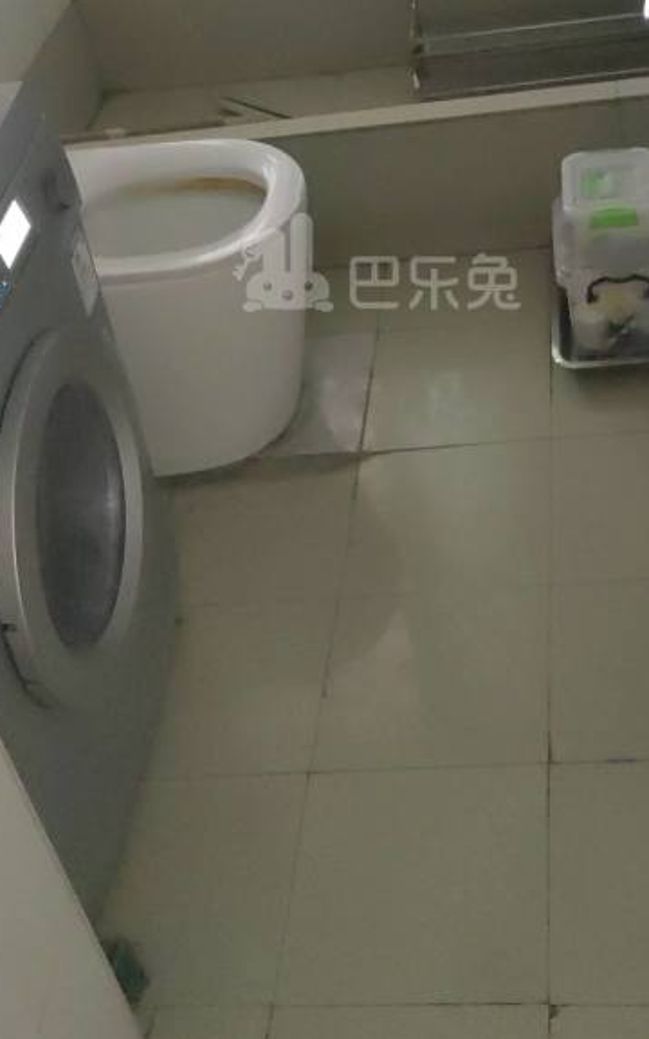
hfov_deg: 24.4
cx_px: 377
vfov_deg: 37.3
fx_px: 1500
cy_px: 264
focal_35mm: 53
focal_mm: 5.52
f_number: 1.9
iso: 1250
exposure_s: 1/100
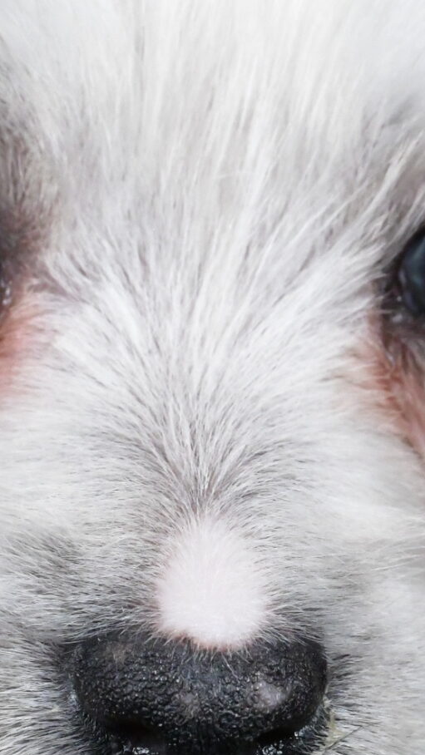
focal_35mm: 124
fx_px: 2483
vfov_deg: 17.3
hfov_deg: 9.8
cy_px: 319
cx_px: 177
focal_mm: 28
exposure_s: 1/1000
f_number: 10
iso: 6400
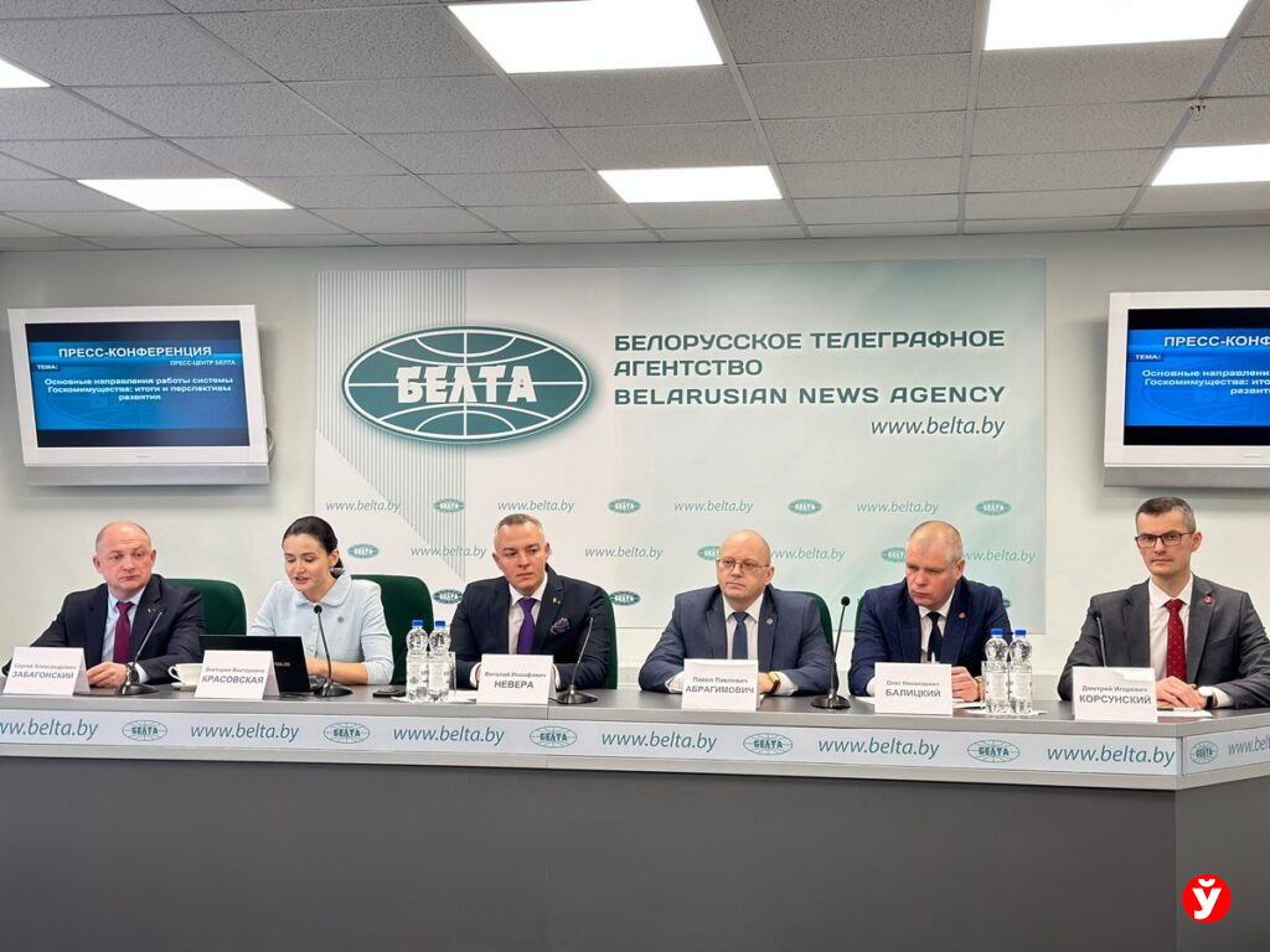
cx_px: 635
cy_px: 476
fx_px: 1761
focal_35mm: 48
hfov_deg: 39.7
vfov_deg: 30.3
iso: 250
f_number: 1.78
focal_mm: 6.86
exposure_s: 1/100
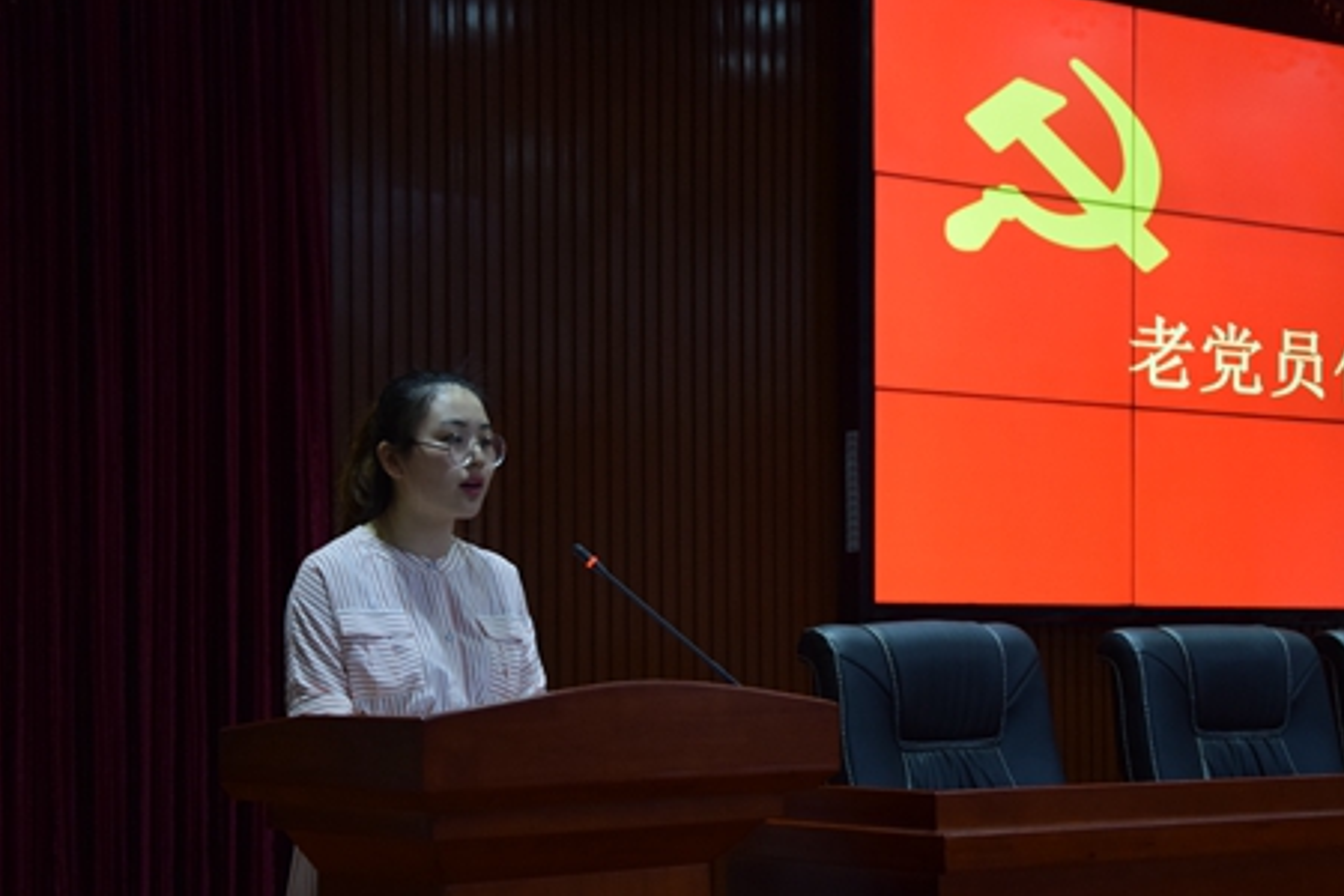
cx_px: 678
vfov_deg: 17.9
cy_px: 579
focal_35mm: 76
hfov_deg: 26.7
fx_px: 2837
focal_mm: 38
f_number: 4.5
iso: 800
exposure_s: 1/40
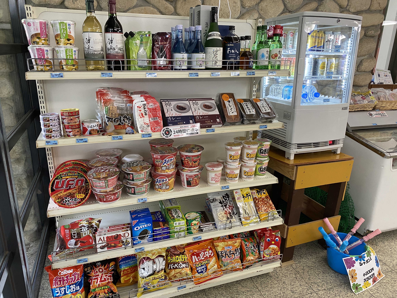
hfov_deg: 67.3
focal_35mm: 26
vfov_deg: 53.1
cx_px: 198
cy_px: 149
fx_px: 298
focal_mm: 4.25
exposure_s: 1/60
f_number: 1.8
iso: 250
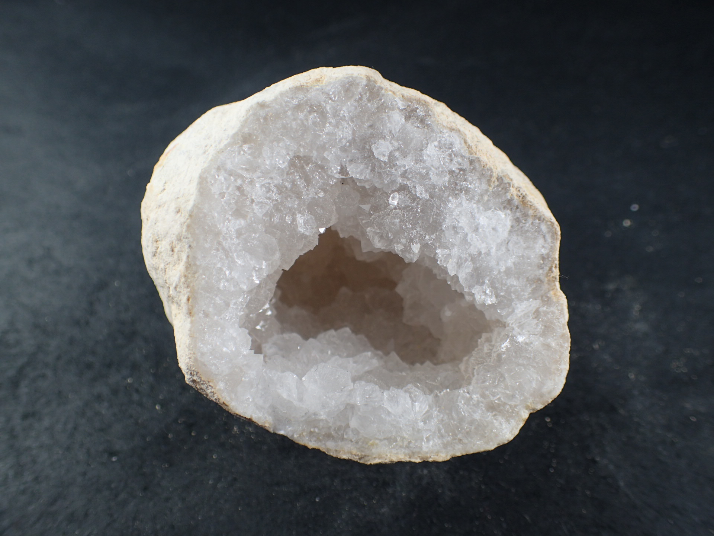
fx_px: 619
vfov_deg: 46.8
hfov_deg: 60.0
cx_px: 357
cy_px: 268
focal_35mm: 30
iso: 100
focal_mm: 5.5
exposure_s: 1/200
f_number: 2.3
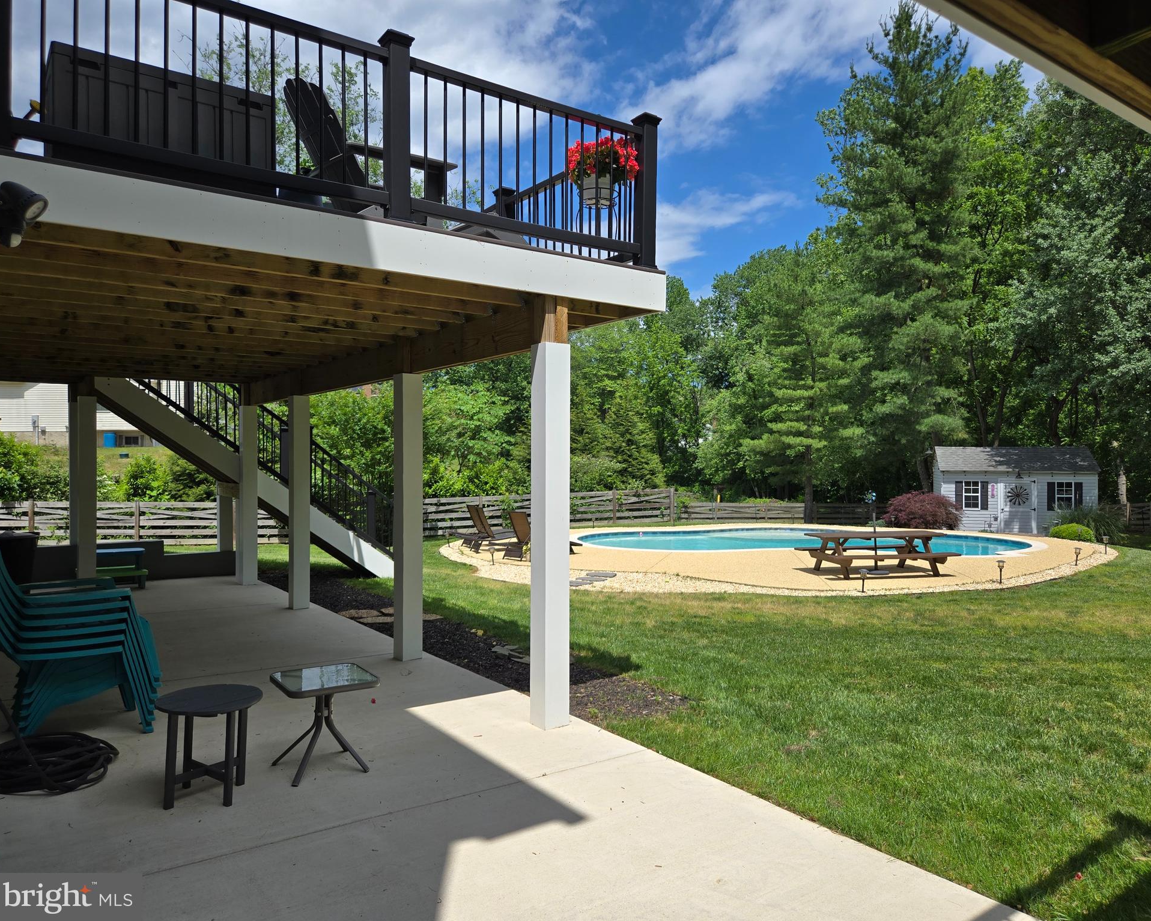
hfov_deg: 70.2
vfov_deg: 58.8
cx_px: 607
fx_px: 818
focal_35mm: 24
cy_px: 461
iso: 32
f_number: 1.8
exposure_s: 1/2921
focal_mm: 5.4
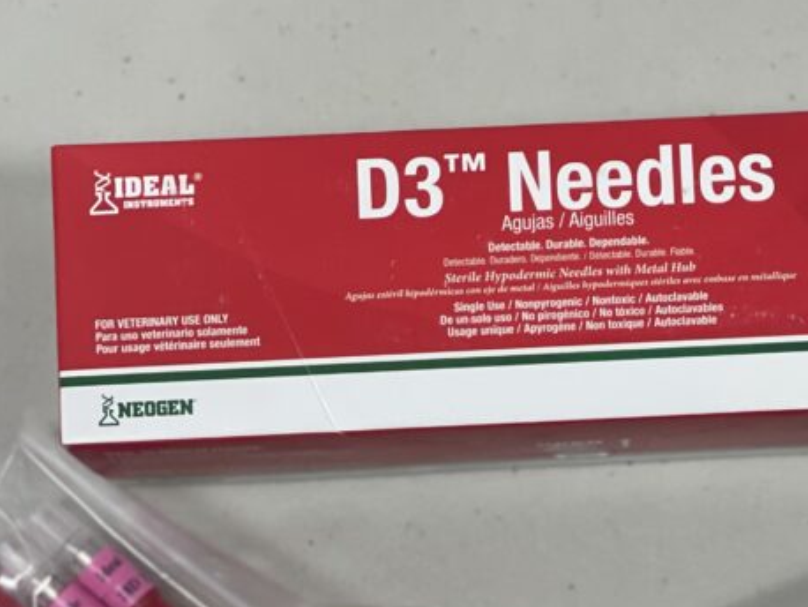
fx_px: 3340
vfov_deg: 10.3
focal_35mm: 143
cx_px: 670
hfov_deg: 13.7
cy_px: 625
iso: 100
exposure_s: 1/120
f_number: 2.2
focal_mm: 7.5
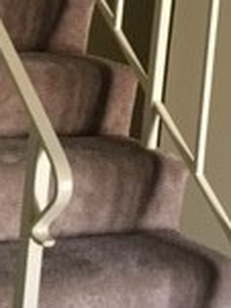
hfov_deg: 11.9
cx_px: 8
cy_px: -82
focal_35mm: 123
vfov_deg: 15.3
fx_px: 1096
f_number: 2.2
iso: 50
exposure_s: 1/15
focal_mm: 4.15
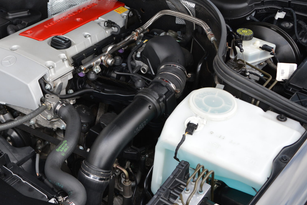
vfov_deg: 23.8
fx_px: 486
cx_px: 65
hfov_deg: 34.1
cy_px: 103
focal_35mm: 57
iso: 400
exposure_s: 1/100
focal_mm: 22
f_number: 5
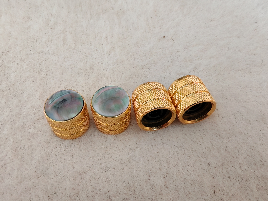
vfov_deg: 51.4
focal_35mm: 27
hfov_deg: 65.3
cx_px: 134
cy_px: 100
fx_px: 209
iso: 250
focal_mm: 1.96
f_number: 2.2
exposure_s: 1/50
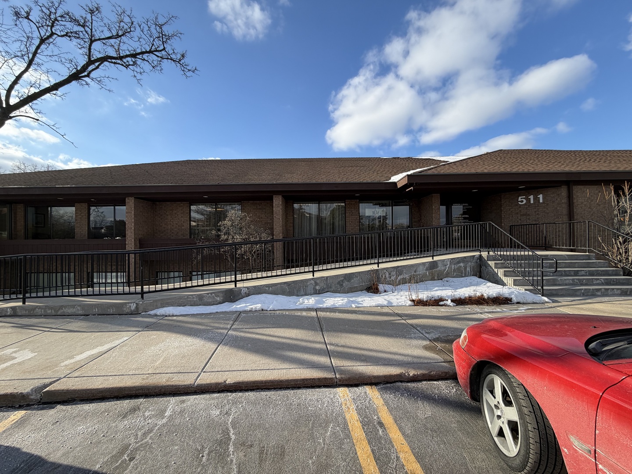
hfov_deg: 102.1
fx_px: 256
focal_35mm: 14
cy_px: 237
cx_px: 316
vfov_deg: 85.7
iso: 32
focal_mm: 2.22
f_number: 2.2
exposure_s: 1/770
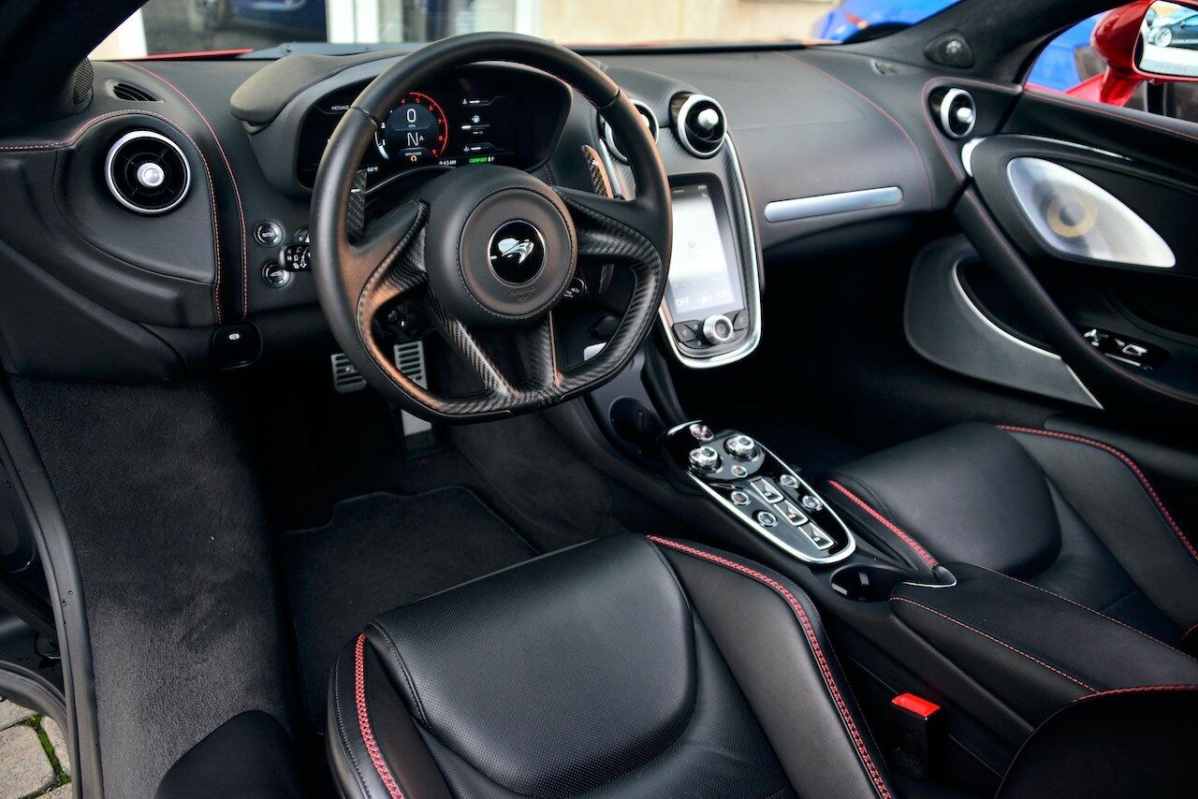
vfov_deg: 46.4
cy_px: 400
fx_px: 932
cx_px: 599
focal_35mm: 28
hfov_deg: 65.5
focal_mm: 28
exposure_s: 1/160
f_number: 3.5
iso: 500
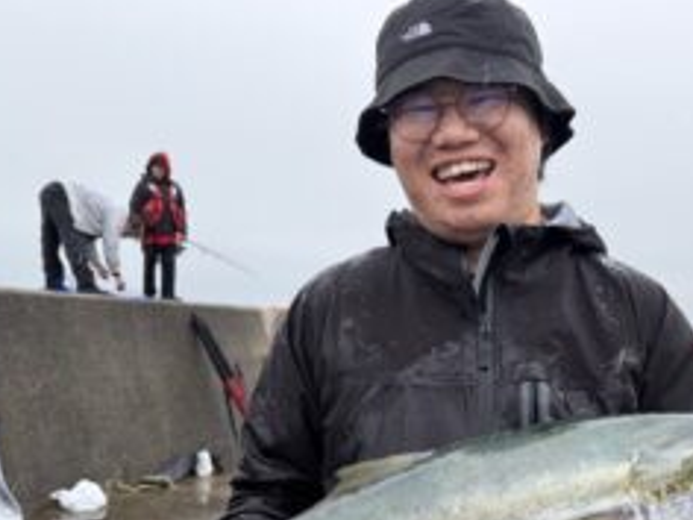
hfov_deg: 42.4
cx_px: 455
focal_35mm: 44
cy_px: 405
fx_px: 881
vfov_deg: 32.1
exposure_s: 1/511
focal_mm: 5.96
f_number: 1.6
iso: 50
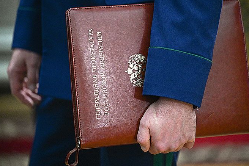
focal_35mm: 176
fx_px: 1218
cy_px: 85
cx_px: 128
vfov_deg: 7.8
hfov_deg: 11.7
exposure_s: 1/400
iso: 4000
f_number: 2.8
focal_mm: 165
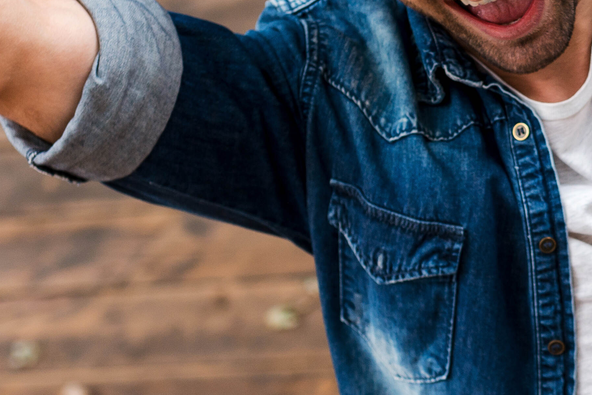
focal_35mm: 252
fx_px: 4145
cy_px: 252
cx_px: 621
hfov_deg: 8.1
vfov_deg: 5.5
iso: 200
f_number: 4
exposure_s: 1/200
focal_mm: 62
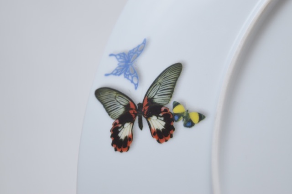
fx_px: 669
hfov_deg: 24.6
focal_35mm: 82
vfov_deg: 16.6
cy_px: 97
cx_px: 146
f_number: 5.6
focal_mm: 55
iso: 800
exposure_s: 1/125
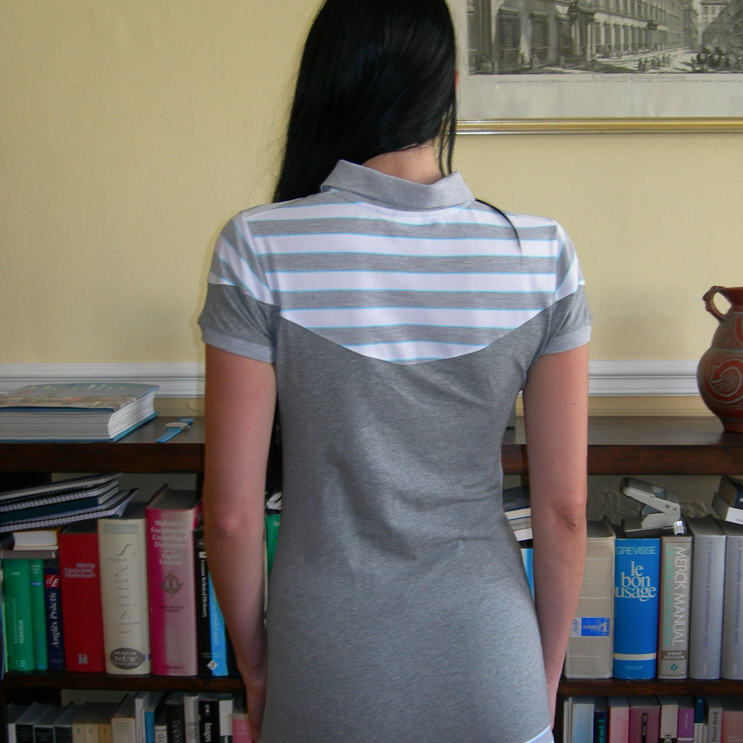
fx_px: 1093
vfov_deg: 37.6
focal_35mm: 45
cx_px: 372
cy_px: 375
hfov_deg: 37.6
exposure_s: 1/30
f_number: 2.8
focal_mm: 7.8
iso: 50
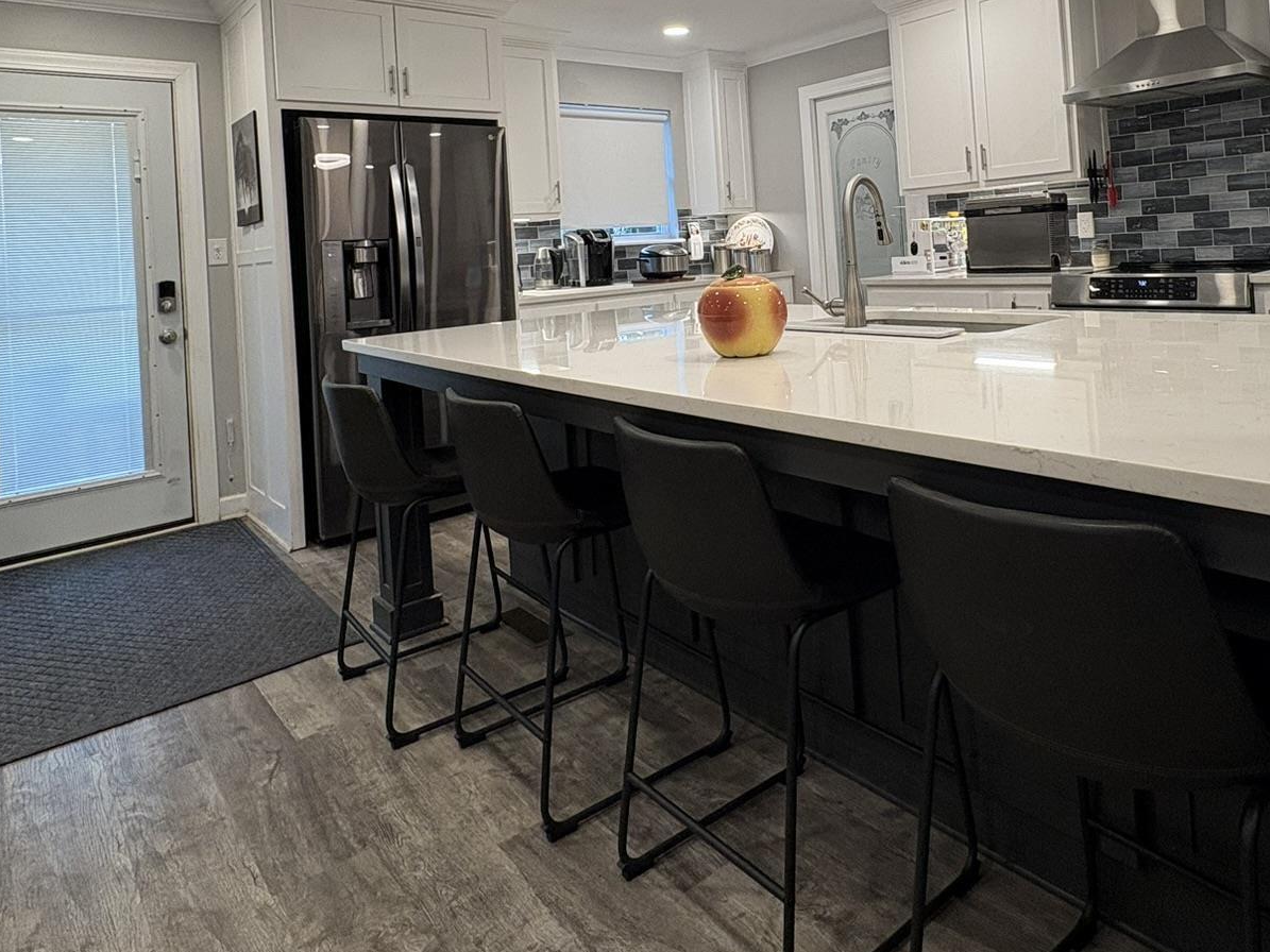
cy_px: 228
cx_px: 761
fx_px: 880
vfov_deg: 54.0
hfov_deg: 70.9
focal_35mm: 24
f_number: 2.2
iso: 160
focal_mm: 2.22
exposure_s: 1/120
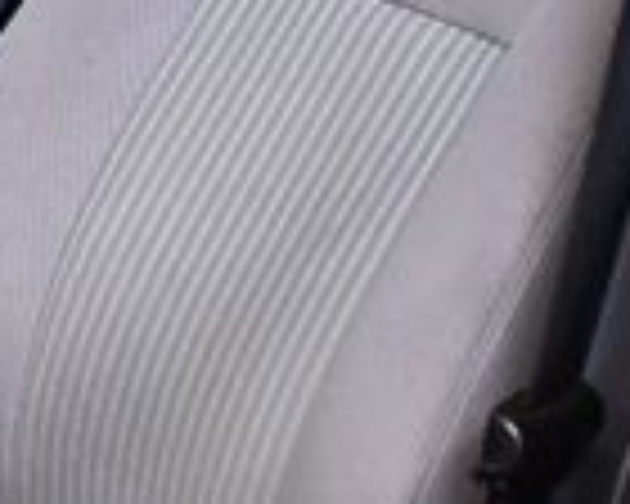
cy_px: 20
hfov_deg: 12.0
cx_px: -238
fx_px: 2890
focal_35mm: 155
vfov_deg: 9.9
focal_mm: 18
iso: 1250
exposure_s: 1/125
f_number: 3.5
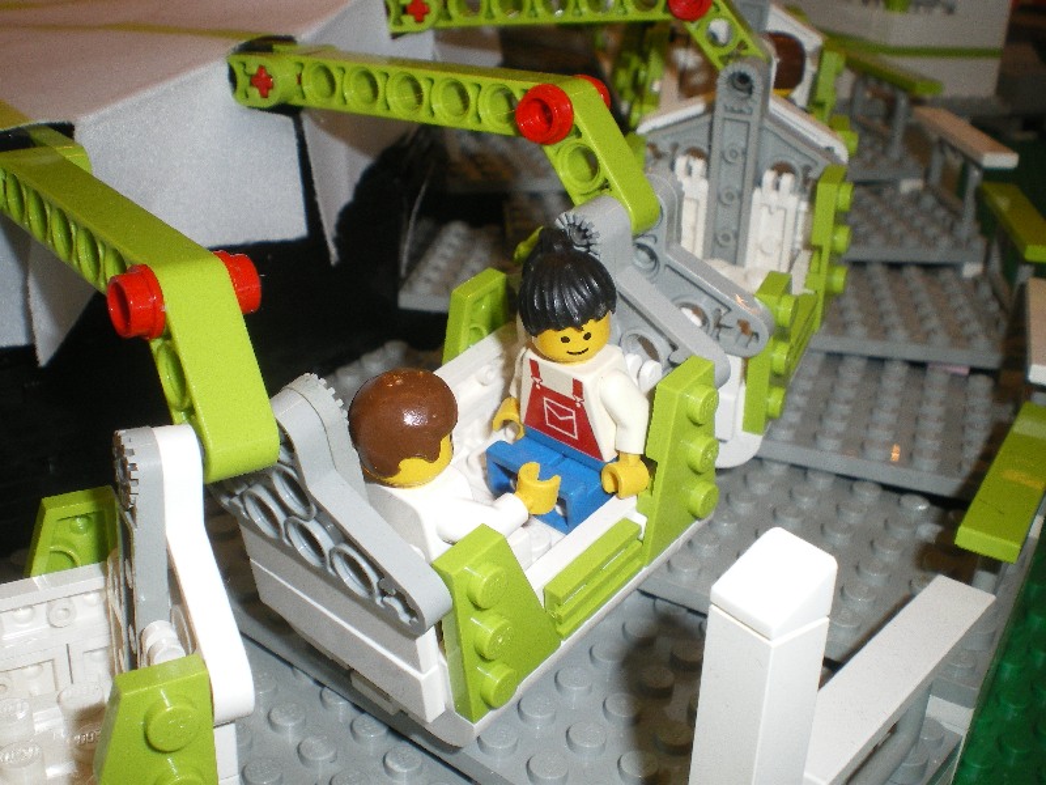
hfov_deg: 44.8
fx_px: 1269
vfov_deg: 34.3
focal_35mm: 42
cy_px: 392
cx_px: 523
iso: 200
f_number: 4.9
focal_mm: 7.4
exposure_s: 1/50
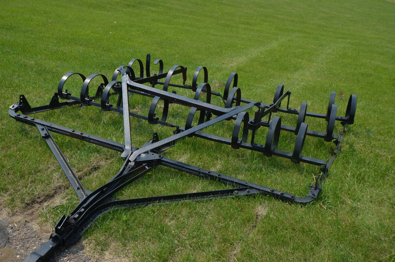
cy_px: 131
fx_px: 394
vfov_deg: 36.7
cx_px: 198
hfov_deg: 53.2
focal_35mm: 36
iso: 100
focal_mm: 24
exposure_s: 1/200
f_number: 10
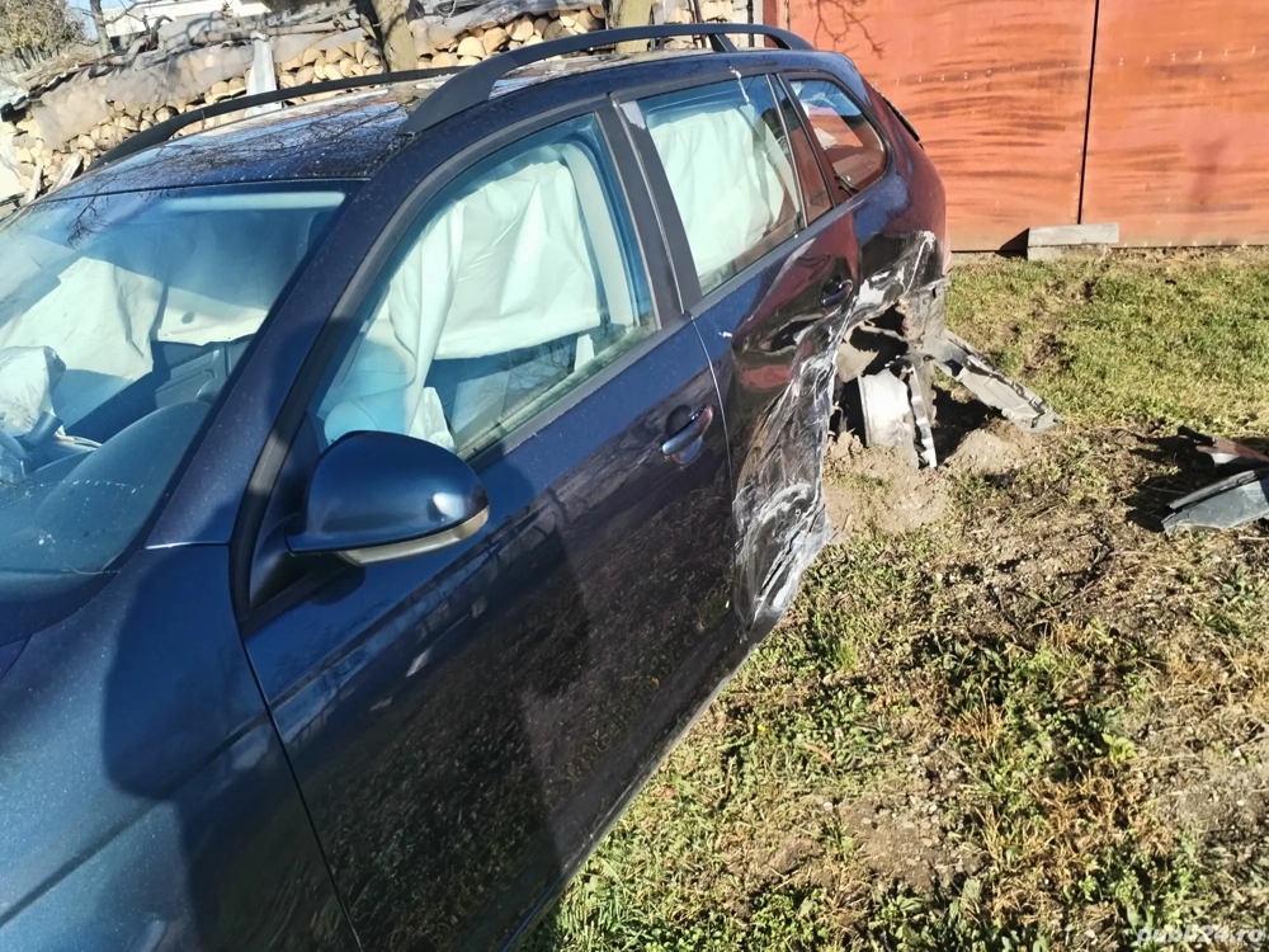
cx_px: 634
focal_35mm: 26
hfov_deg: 67.3
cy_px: 476
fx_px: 953
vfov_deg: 53.1
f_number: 1.8
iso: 100
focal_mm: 4.75
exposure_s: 1/669
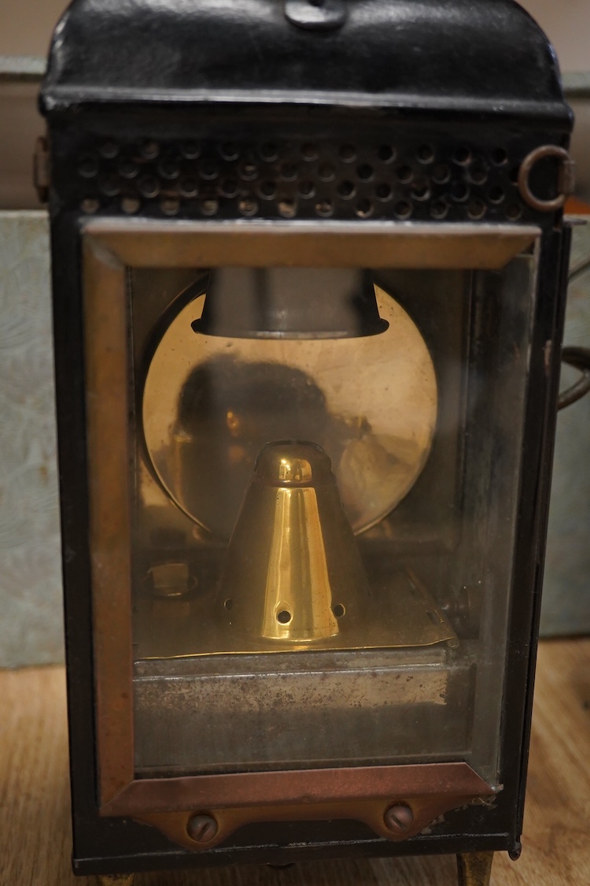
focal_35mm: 45
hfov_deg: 29.9
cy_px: 443
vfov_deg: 43.6
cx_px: 295
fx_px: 1106
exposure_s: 1/160
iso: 2500
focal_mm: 30
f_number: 5.6
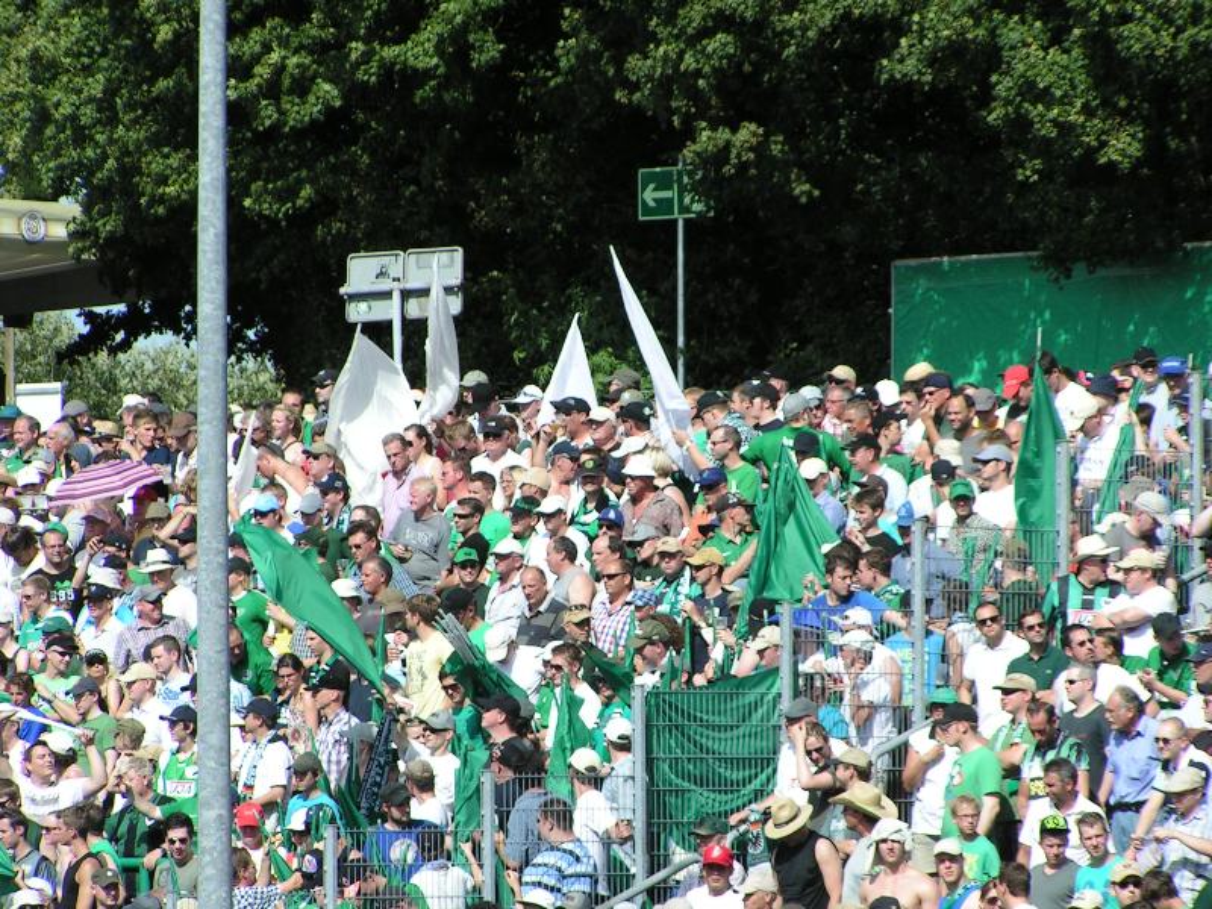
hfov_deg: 7.3
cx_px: 606
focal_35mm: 271
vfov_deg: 5.5
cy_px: 454
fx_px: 9488
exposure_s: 1/640
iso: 50
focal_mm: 41.4
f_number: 5
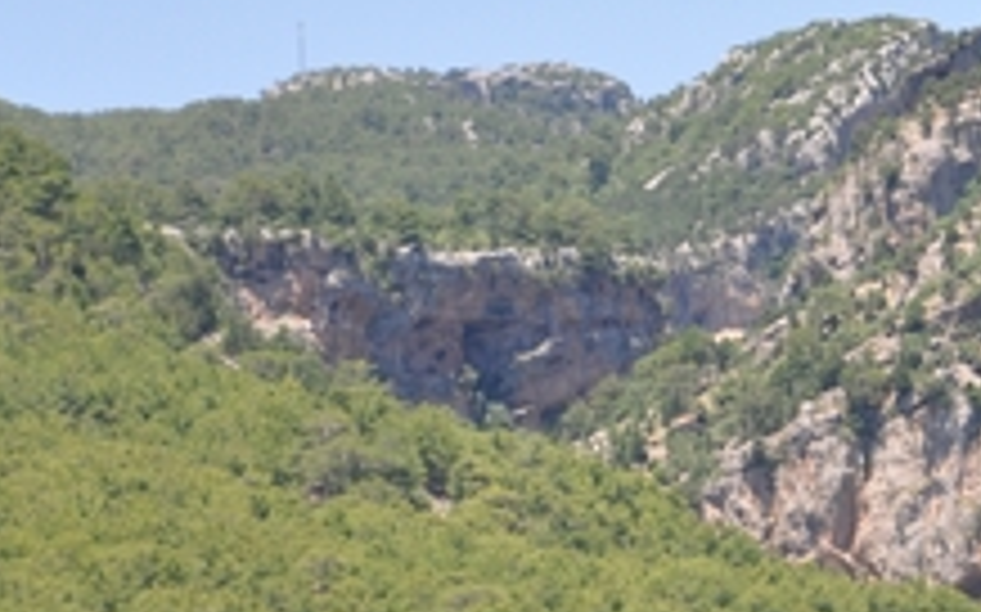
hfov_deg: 8.0
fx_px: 6948
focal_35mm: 260
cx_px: 1174
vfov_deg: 5.0
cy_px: 346
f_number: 5.6
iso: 200
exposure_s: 1/125
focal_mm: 62
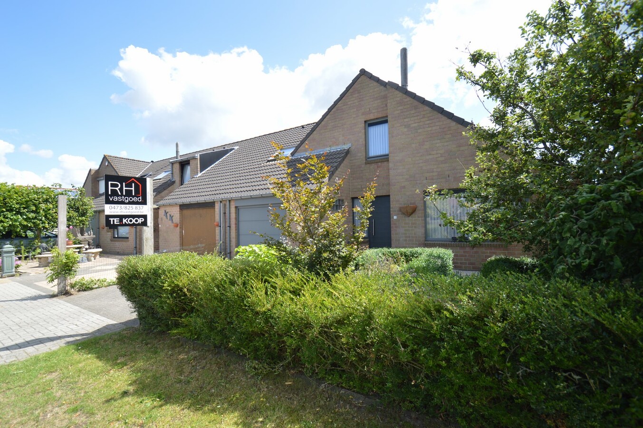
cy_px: 214
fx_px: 294
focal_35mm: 16
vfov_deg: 72.0
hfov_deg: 95.0
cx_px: 322
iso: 100
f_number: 6.3
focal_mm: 11
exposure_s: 1/160
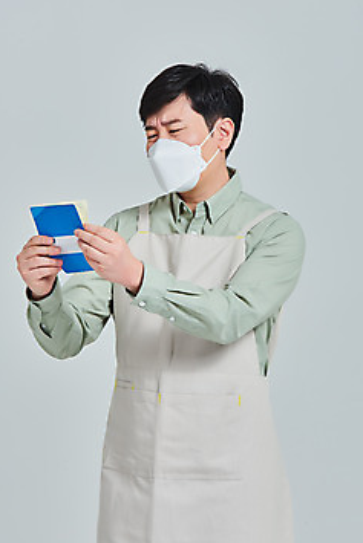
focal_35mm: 141
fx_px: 2130
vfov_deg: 14.5
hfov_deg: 9.7
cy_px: 289
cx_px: 163
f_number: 14
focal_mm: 125
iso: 100
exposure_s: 1/125
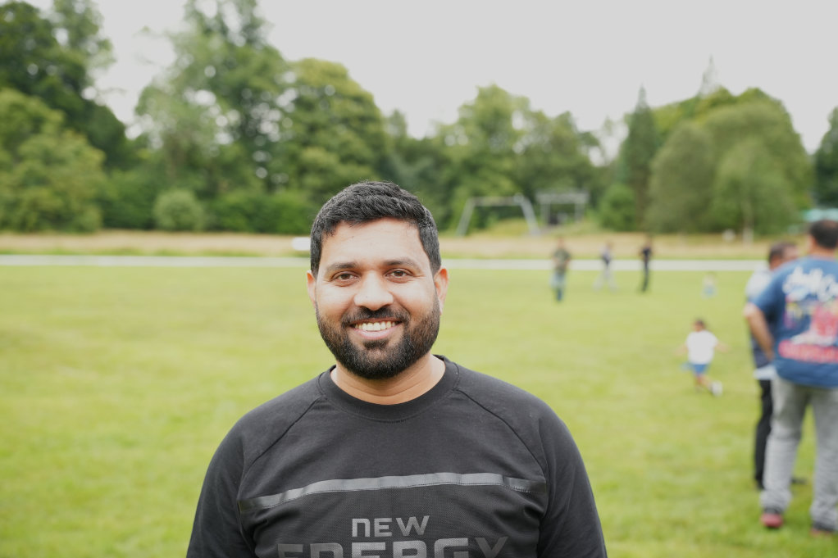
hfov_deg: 44.1
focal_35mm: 44
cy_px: 279
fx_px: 1033
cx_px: 419
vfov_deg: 30.2
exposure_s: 1/500
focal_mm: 44.4
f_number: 3.5
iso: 500
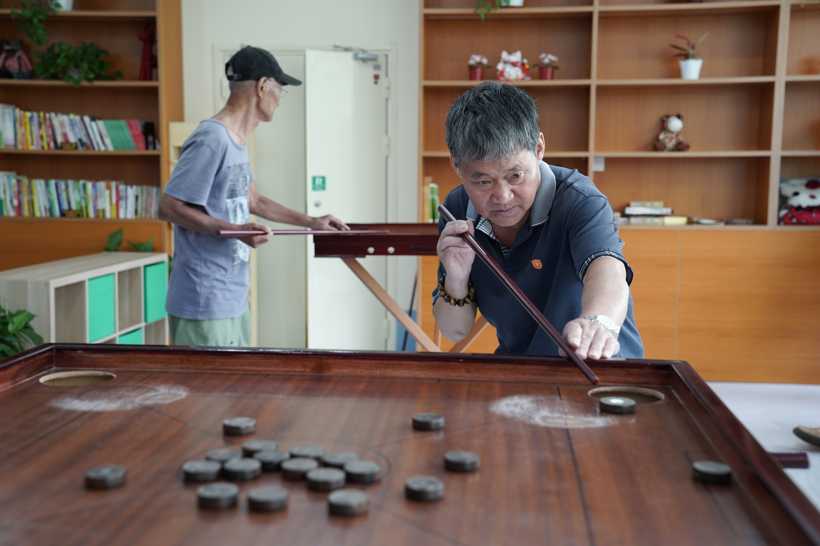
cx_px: 410
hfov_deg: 44.5
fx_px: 1002
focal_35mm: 44
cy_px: 273
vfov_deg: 30.5
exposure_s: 1/80
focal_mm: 44
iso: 800
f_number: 4
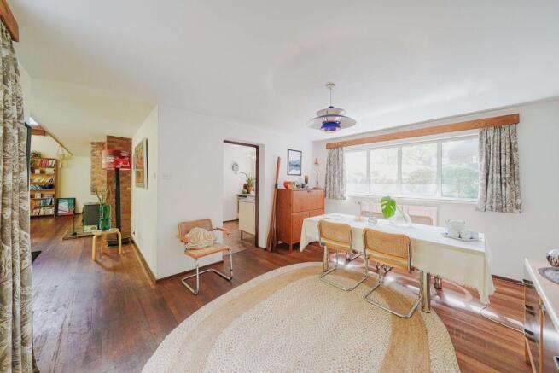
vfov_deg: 90.0
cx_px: 280
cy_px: 186
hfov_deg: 112.6
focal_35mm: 12
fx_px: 186
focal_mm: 12
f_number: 5.6
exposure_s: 1/60
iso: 500
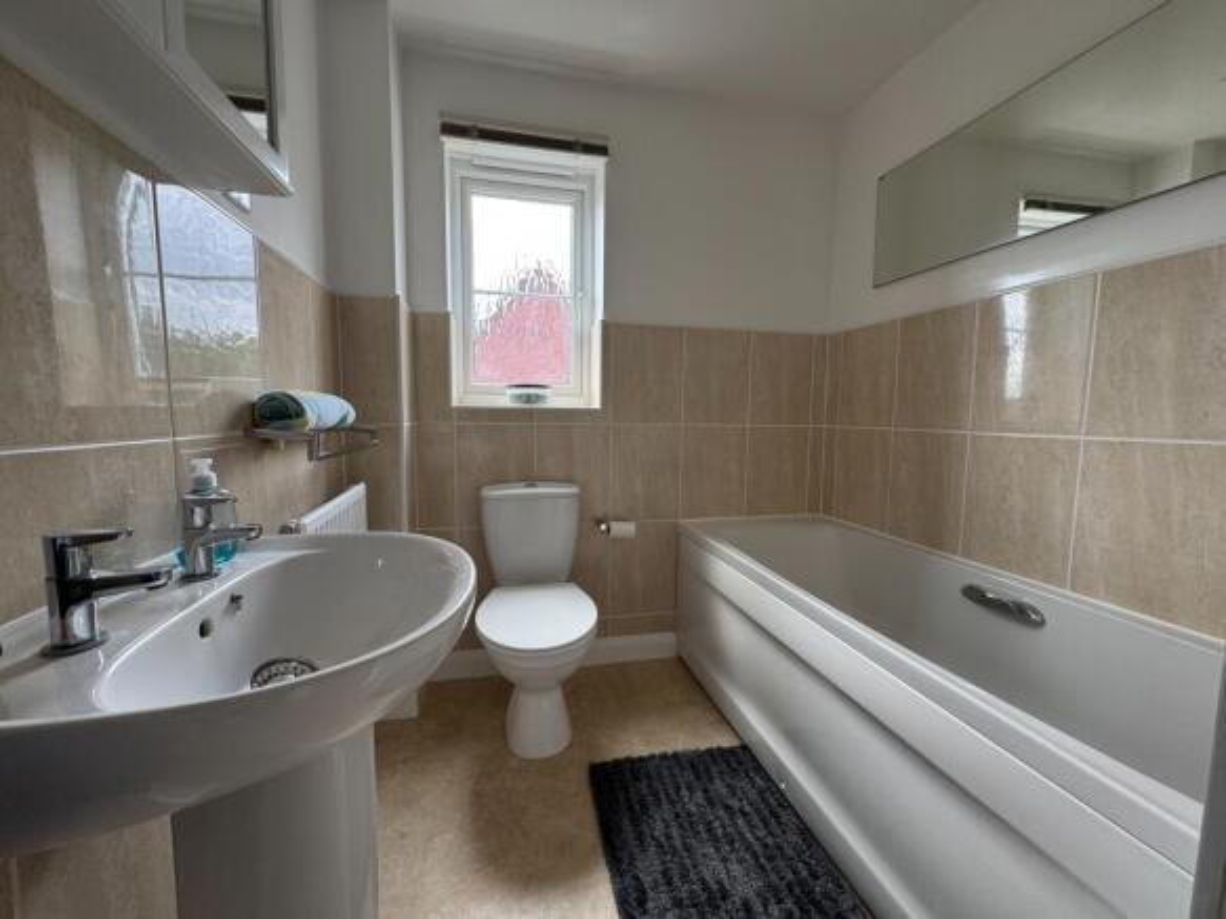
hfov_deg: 102.1
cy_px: 460
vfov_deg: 85.7
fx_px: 496
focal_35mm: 14
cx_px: 613
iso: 80
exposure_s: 1/99
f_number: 2.2
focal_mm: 2.22
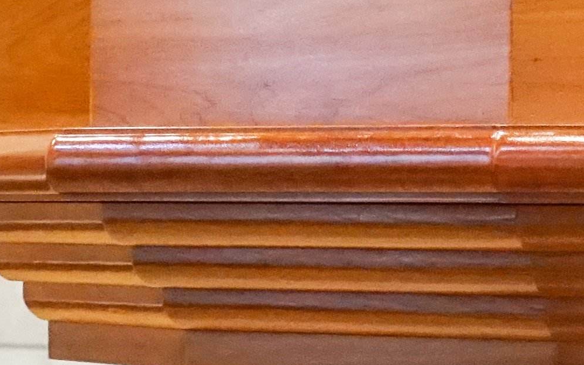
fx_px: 5157
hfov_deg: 6.2
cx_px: -837
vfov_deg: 4.1
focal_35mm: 324
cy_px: 176
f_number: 3.5
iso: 2000
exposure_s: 1/400
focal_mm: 21.32
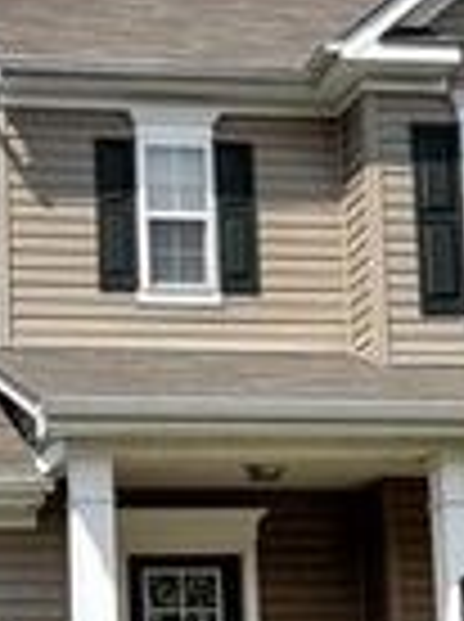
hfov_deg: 12.7
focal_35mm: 116
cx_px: 68
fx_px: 2080
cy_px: 425
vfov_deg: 17.0
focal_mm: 6.76
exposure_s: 1/5348
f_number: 1.78
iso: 80
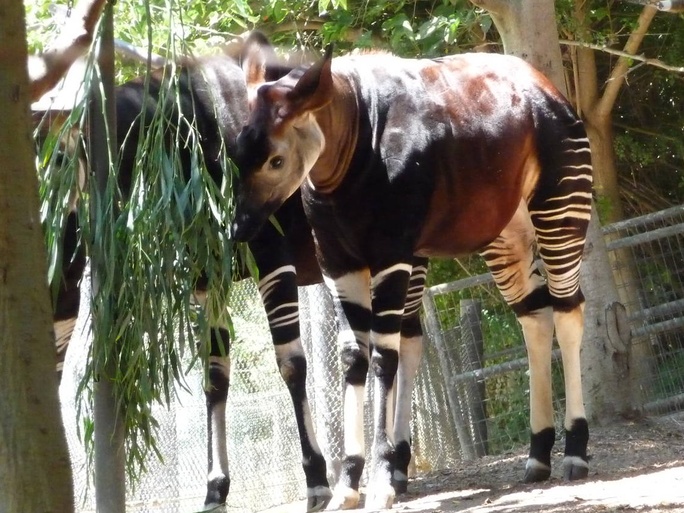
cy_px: 259
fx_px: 5355
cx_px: 371
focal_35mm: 271
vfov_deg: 5.5
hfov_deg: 7.3
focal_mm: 32.3
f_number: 4.8
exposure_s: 1/200
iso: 800
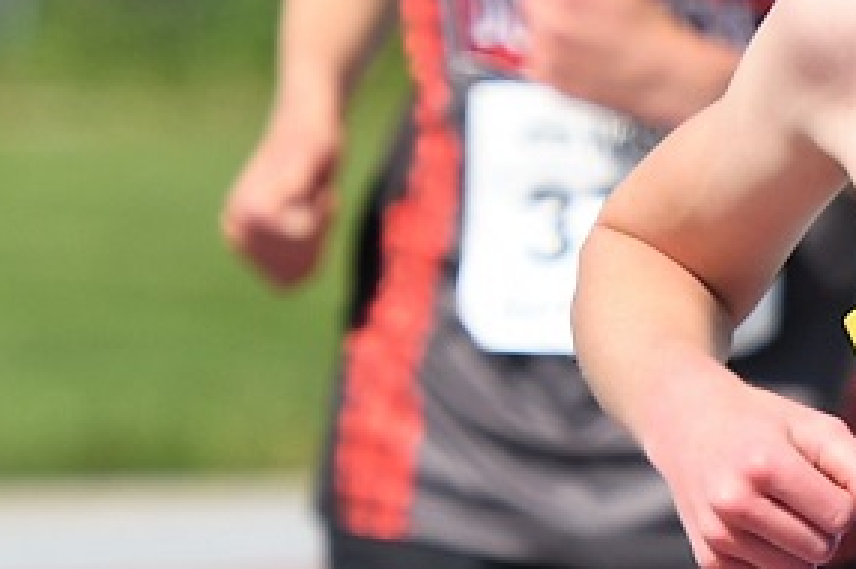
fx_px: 28064
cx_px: 1742
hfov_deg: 1.7
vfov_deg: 1.2
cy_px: 465
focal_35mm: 1181
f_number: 5
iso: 125
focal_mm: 160
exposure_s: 1/1000
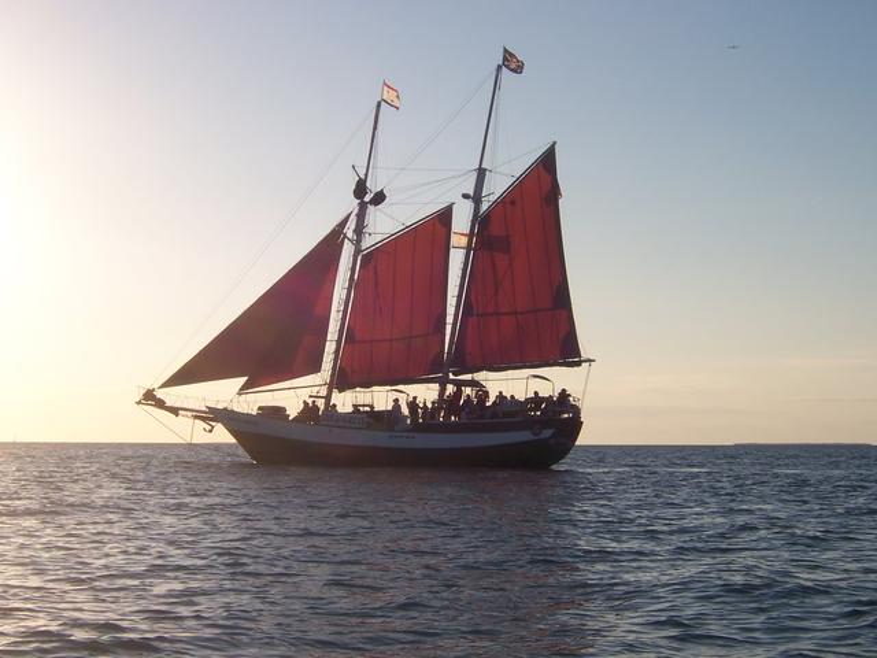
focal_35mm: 66
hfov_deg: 29.4
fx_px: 1672
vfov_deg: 22.3
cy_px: 329
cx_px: 438
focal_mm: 11
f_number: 6.7
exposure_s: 1/500
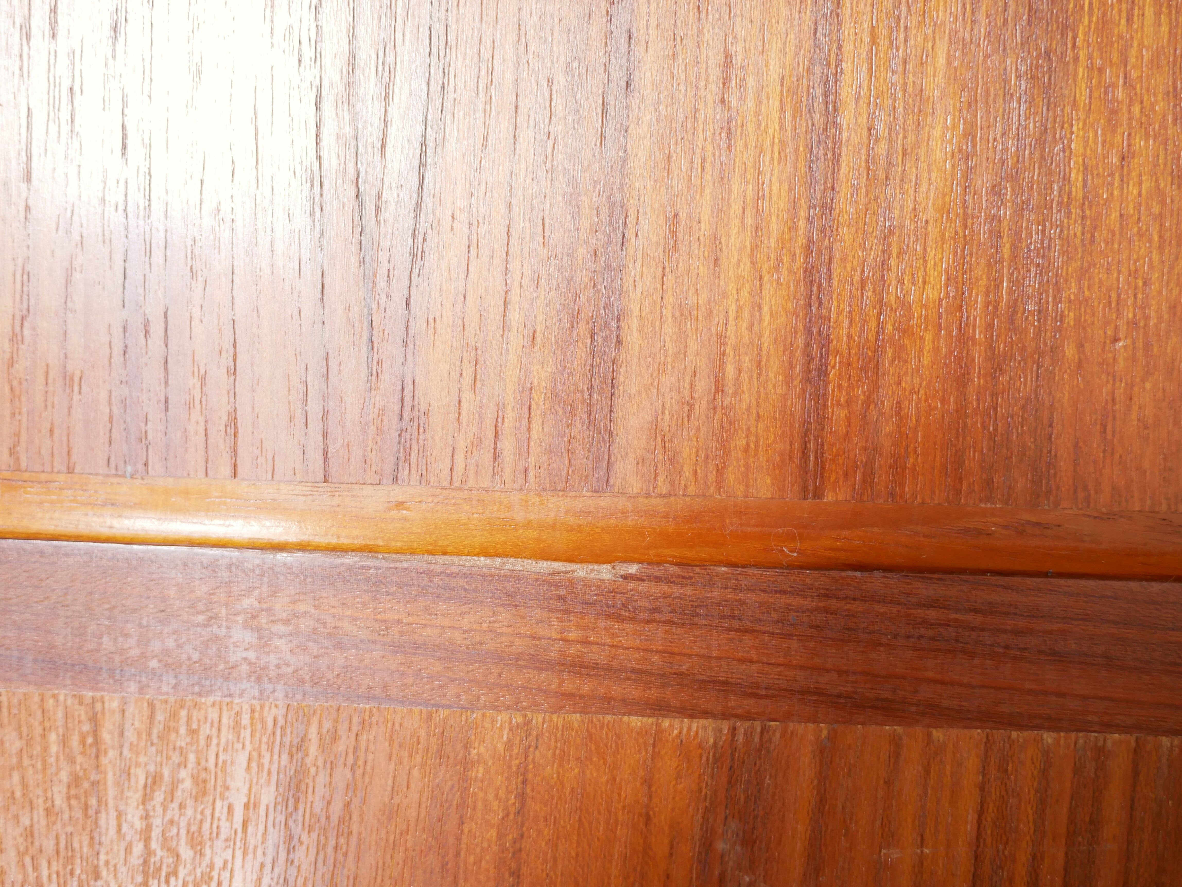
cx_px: 591
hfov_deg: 46.8
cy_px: 444
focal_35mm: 40
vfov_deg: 36.0
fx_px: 1366
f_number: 1.7
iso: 800
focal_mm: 20
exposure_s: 1/60
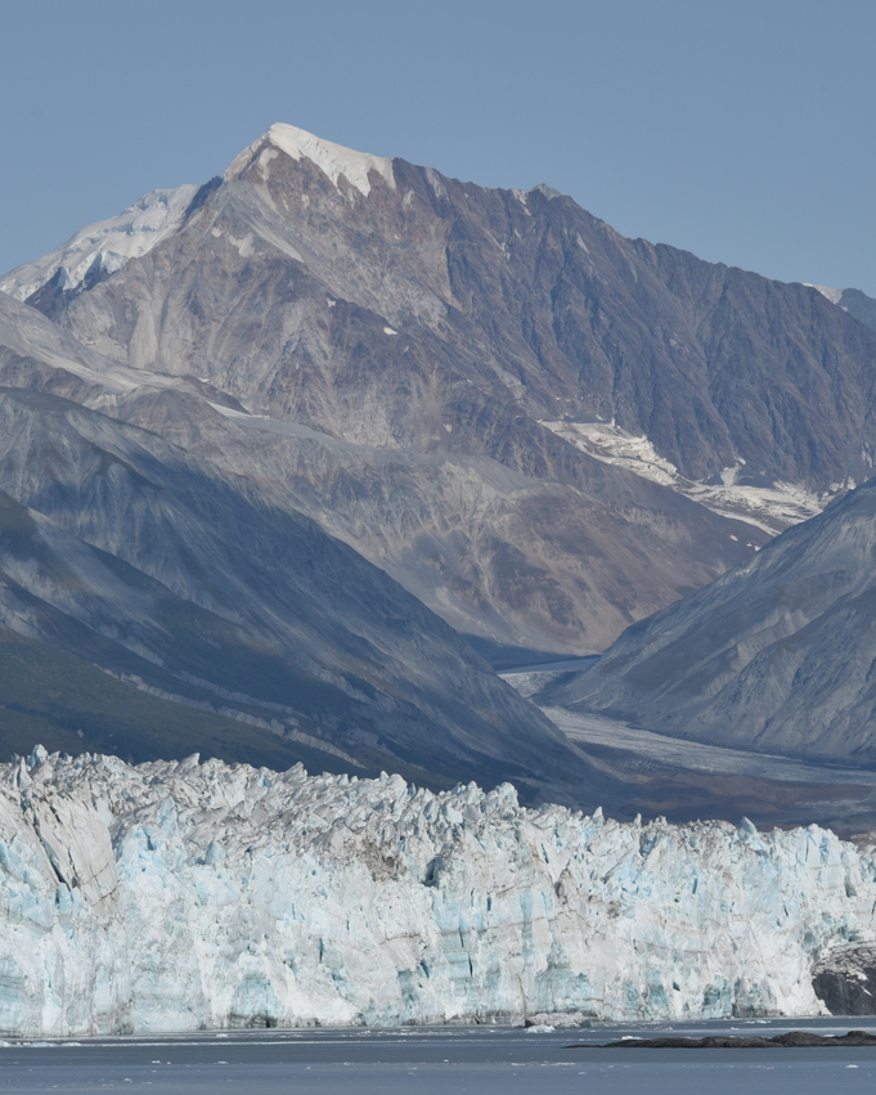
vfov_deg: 8.1
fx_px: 7776
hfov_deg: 6.4
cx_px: 549
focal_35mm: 240
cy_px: 547
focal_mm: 170
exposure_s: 1/400
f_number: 11
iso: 100
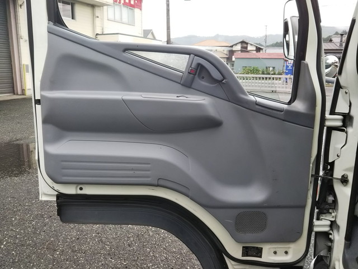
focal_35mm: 30
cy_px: 134
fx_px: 310
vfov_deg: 46.8
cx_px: 179
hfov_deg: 60.0
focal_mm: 4
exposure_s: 1/60
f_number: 2.2
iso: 50
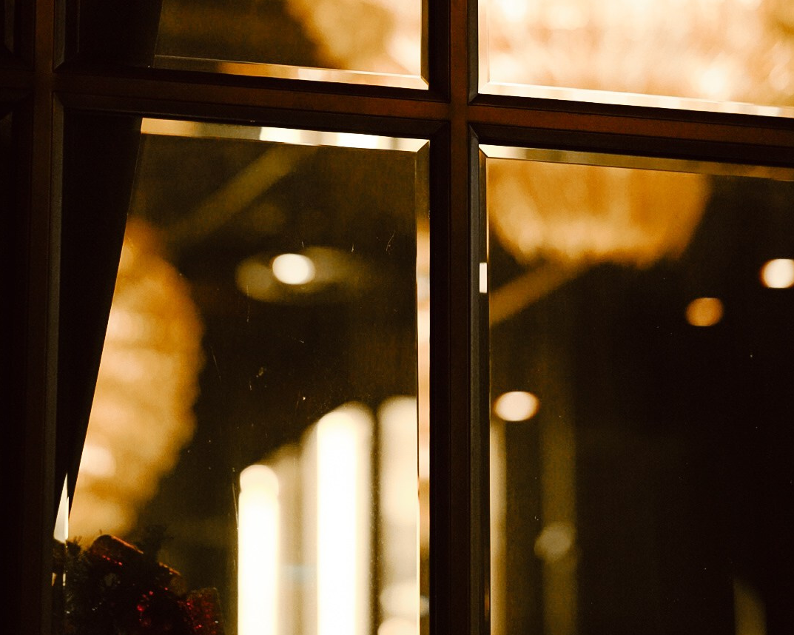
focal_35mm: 191
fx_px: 4488
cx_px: 397
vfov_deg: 8.1
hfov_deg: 10.1
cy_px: 83
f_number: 1.8
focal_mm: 135
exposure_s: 1/160
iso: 6400
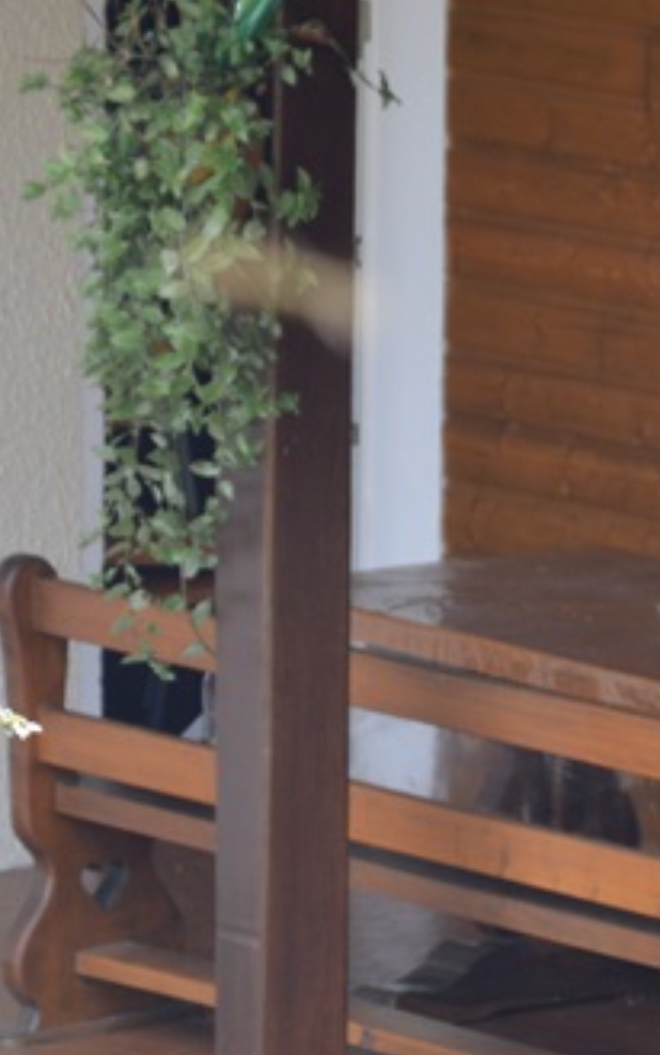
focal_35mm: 334
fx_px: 9600
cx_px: 756
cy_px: 545
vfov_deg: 6.3
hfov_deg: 3.9
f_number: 5.6
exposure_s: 1/125
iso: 360
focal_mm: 90
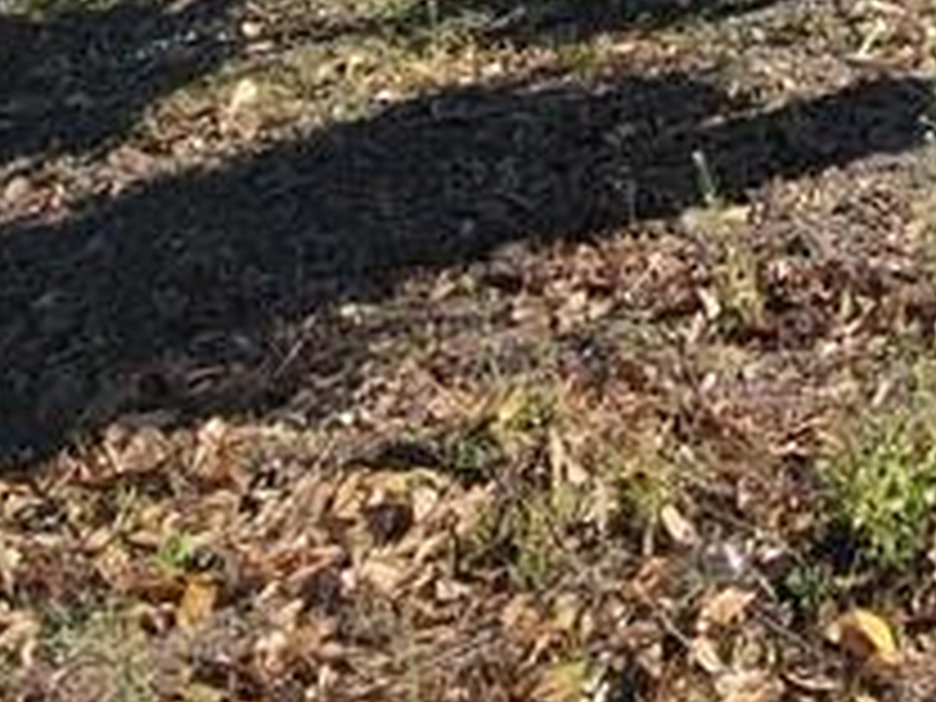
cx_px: 1305
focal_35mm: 63
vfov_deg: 17.8
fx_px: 1703
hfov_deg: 25.2
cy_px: -626
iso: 50
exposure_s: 1/1457
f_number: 2.2
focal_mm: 2.2
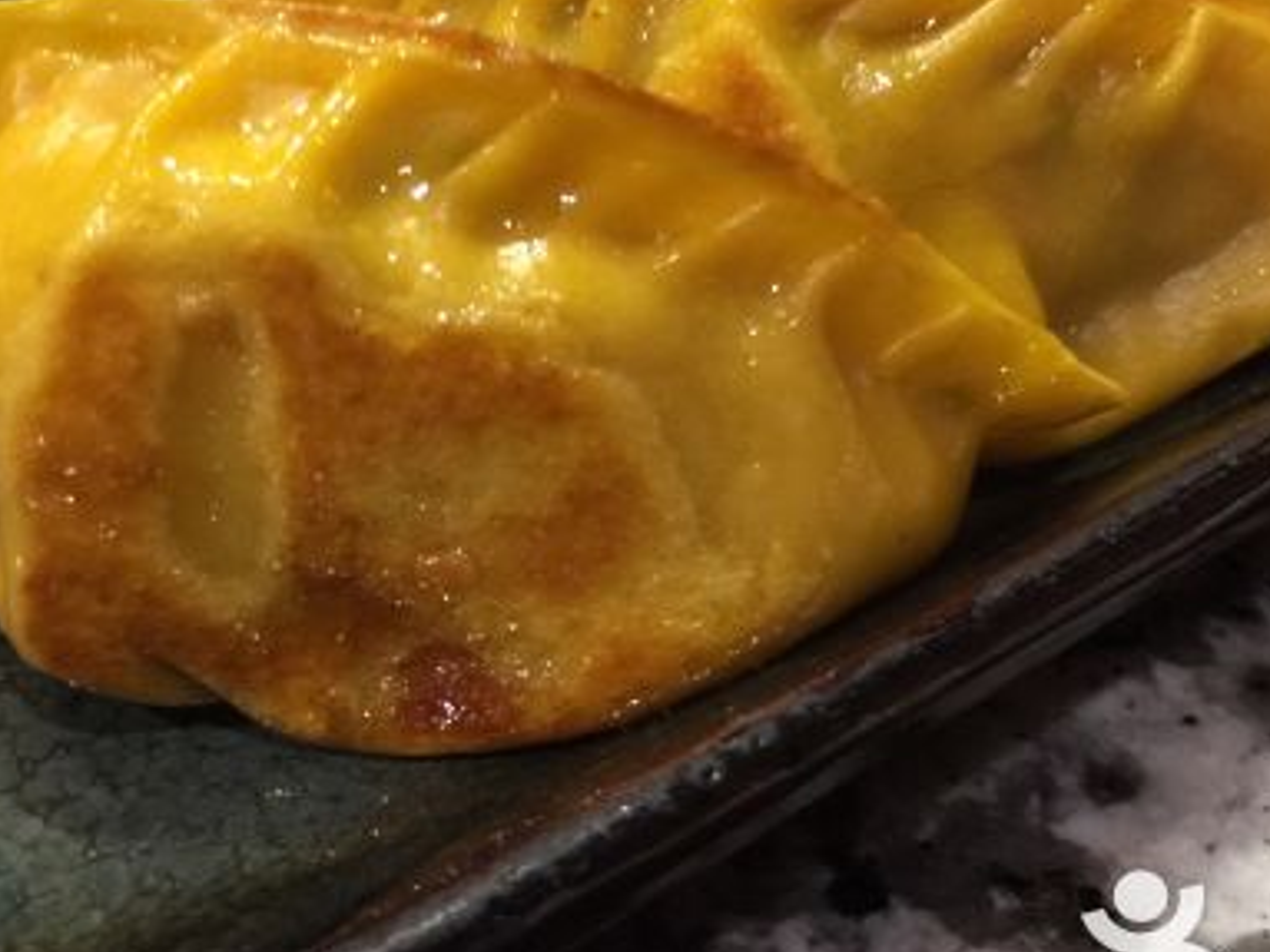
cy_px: 250
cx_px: 753
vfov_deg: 27.2
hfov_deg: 36.1
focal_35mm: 53
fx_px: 1944
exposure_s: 1/10
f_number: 2.2
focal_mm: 4.15
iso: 125
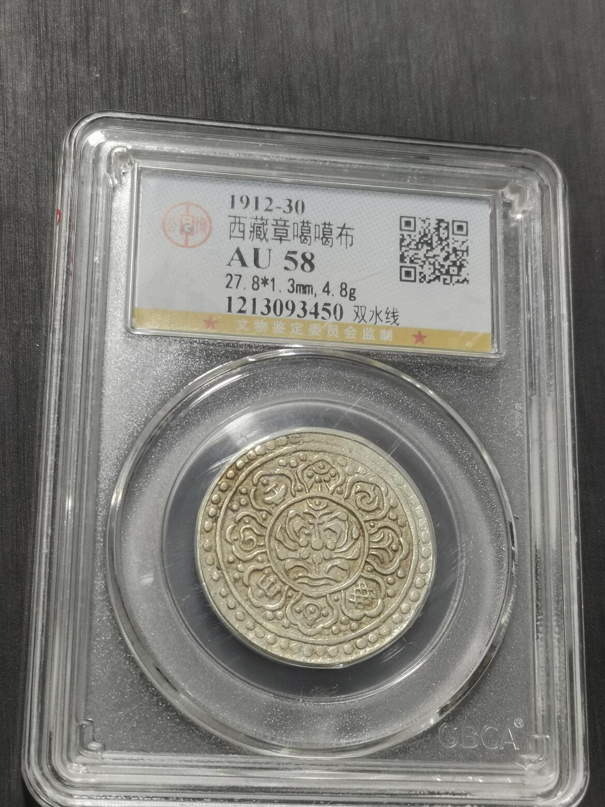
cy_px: 435
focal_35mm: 66
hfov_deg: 22.3
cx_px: 308
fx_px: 1538
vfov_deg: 29.4
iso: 100
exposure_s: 1/100
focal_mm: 5.58
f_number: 1.8
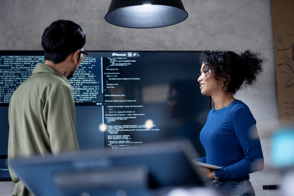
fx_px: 694
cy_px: 98
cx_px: 147
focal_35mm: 85
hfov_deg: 23.9
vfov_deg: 16.1
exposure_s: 1/125
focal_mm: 85
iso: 320
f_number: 2
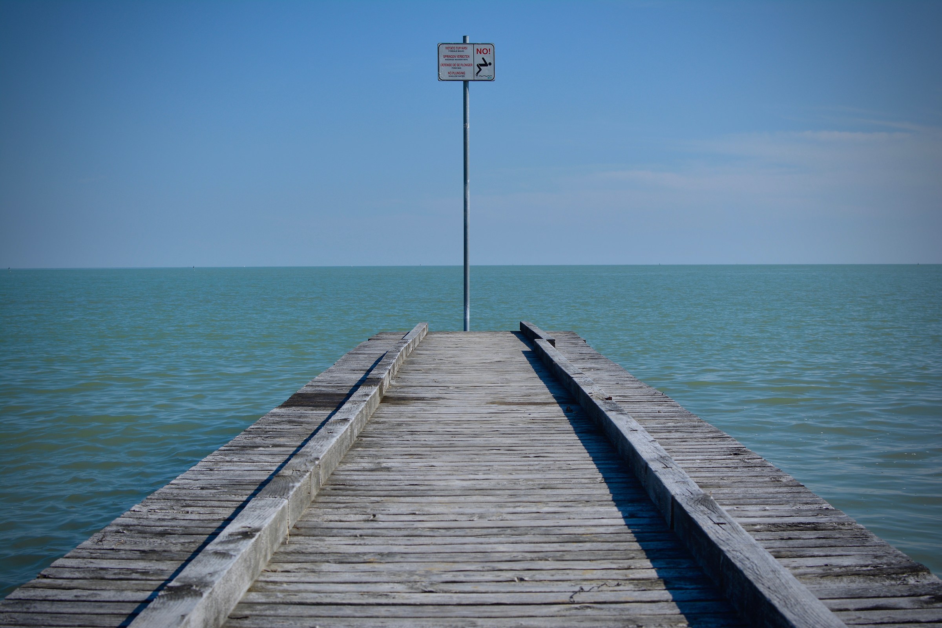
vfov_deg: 25.8
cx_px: 471
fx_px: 1374
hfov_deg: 37.9
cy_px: 314
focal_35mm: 52
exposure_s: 1/800
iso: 100
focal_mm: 35
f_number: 8
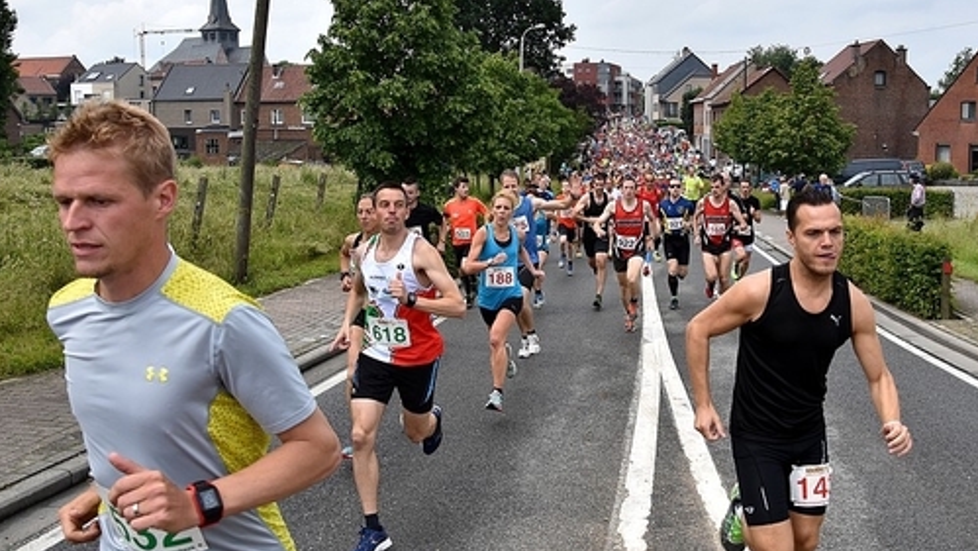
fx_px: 882
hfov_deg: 57.7
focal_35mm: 34
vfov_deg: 34.6
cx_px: 572
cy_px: 239
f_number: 6.3
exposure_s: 1/1600
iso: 400
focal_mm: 18
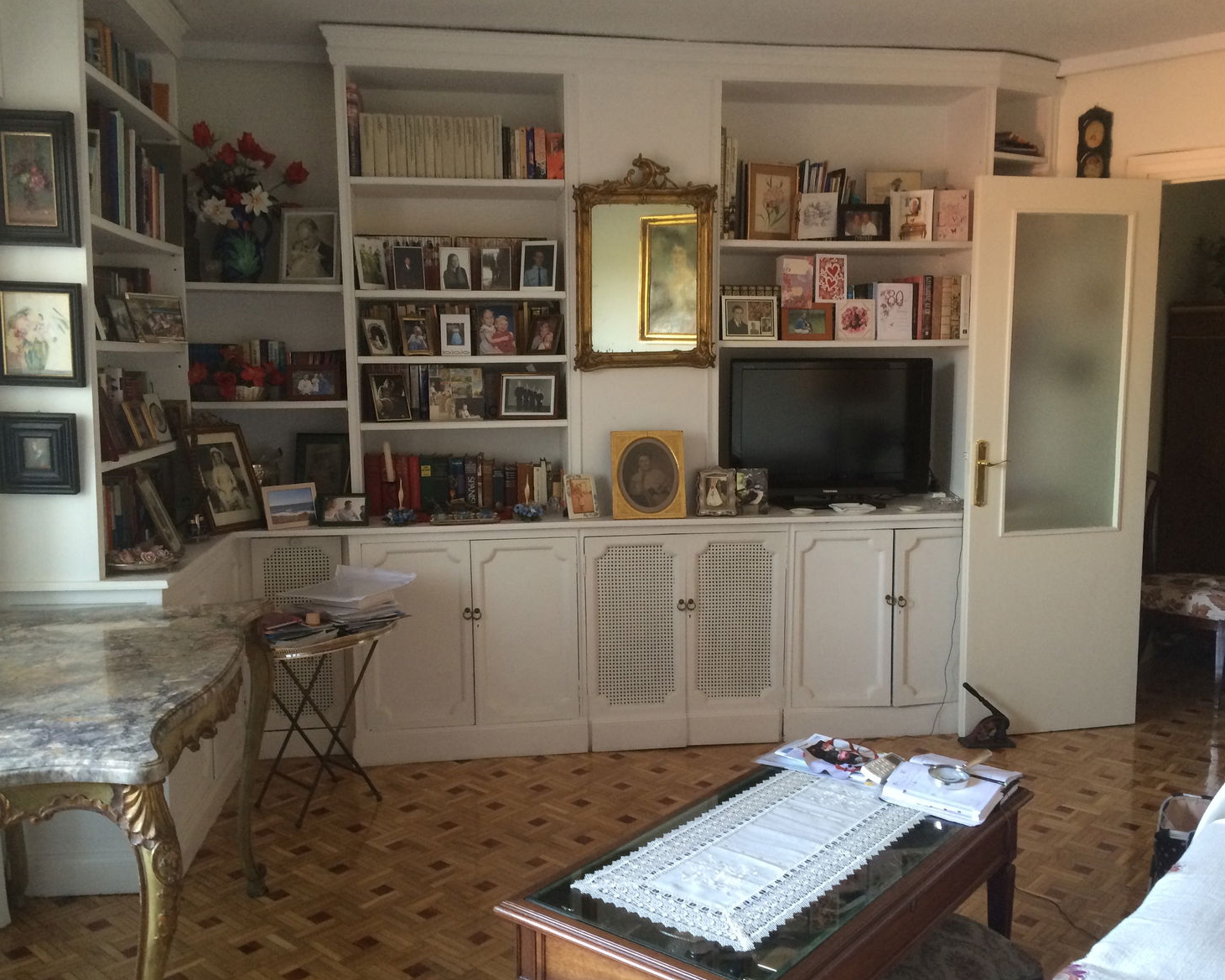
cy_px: 498
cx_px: 619
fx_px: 1124
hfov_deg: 57.2
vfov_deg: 47.1
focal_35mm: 31
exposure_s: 1/33
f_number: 2.2
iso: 160
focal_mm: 4.15
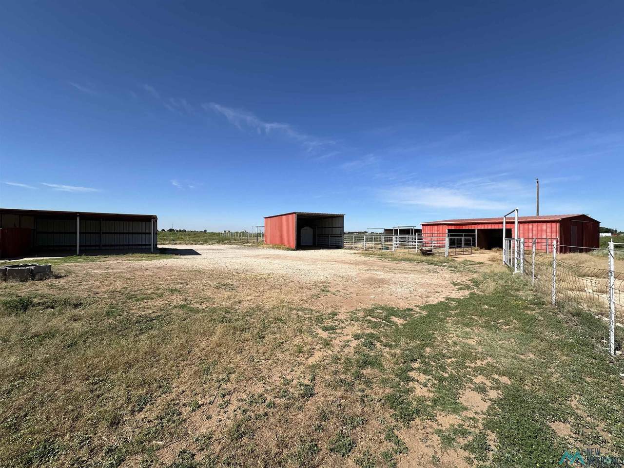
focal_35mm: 14
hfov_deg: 102.1
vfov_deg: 85.7
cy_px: 234
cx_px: 312
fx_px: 252
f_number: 2.2
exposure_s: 1/2882
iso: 50
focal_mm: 2.22
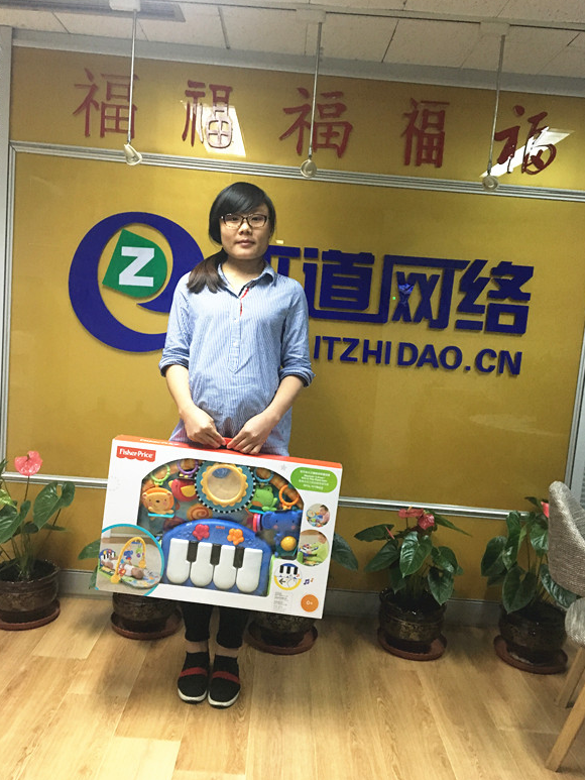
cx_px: 289
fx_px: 676
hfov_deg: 46.8
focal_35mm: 30
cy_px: 397
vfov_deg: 60.0
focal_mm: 4.15
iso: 200
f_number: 2.2
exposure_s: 1/17
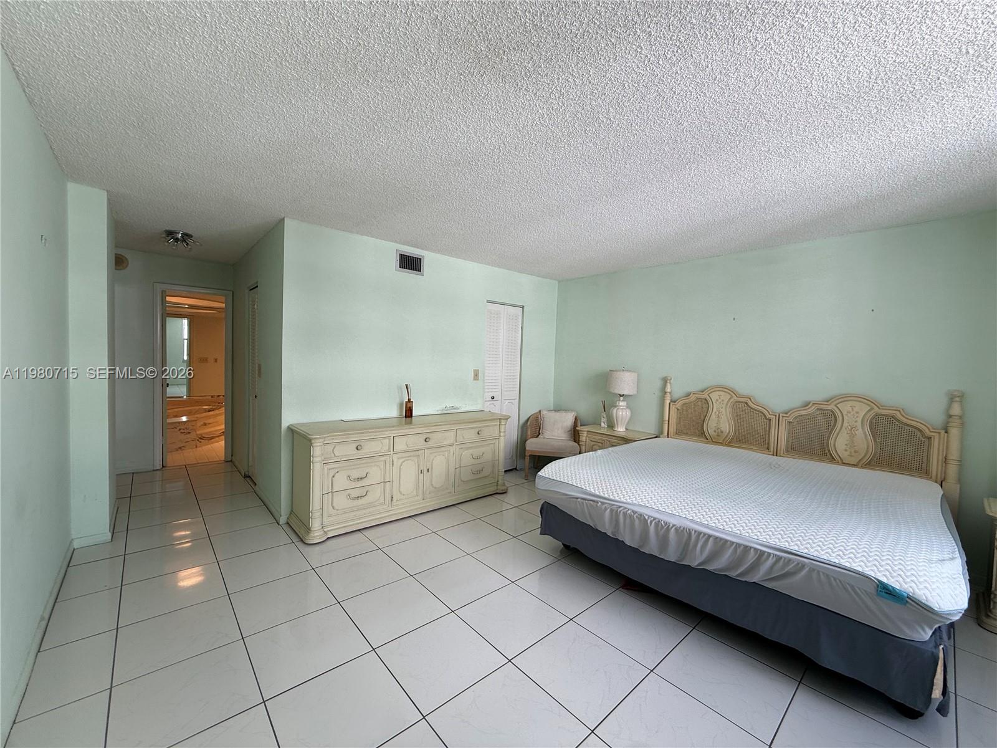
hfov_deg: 102.1
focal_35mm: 14
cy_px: 374
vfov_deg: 85.7
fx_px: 403
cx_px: 498
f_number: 2.2
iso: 50
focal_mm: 2.22
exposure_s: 1/168
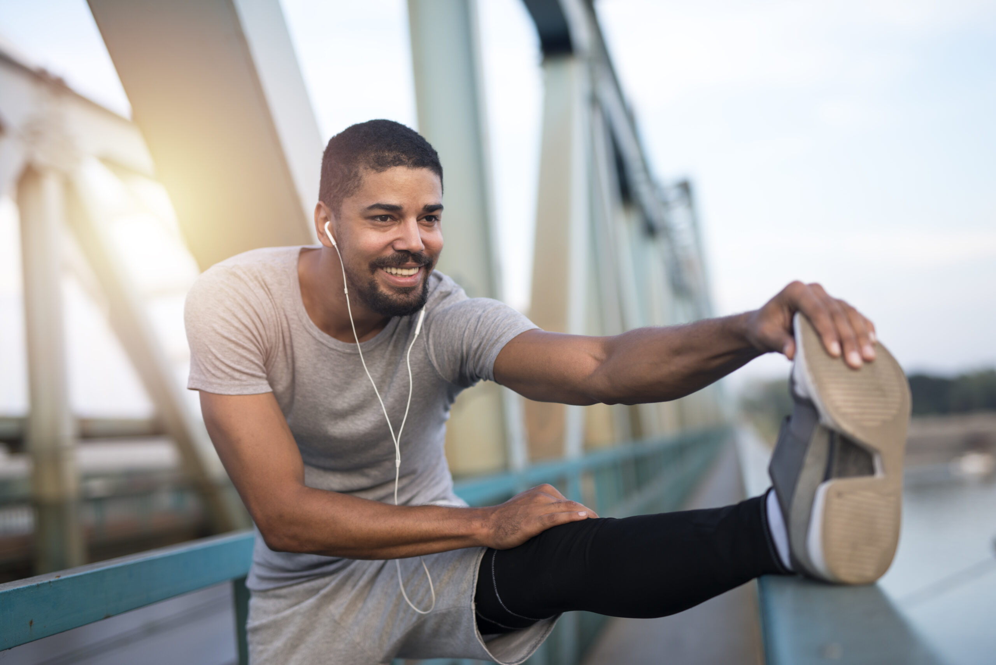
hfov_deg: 39.6
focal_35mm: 50
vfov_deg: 27.0
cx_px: 498
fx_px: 1384
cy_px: 332
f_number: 1.8
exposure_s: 1/400
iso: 200
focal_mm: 50
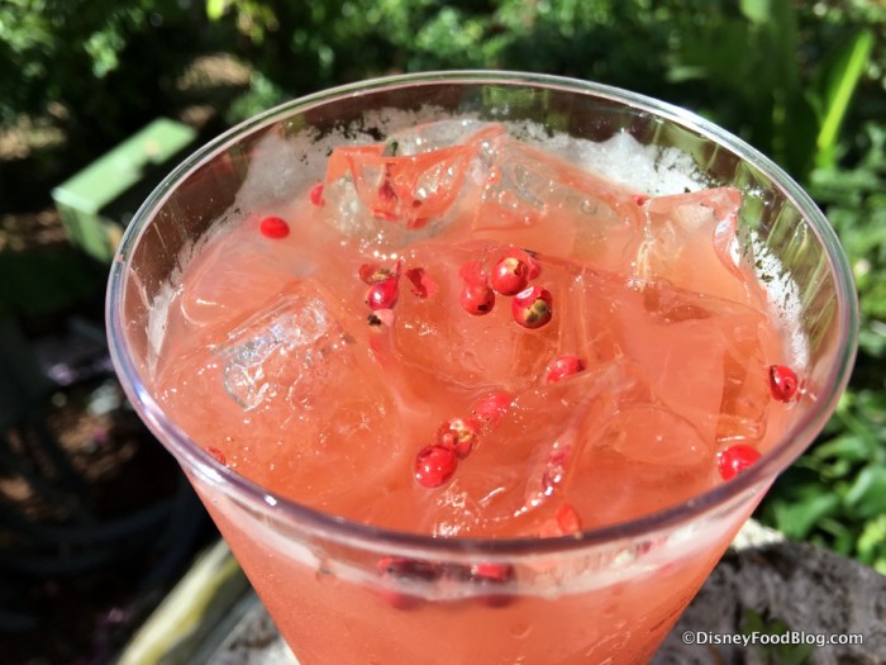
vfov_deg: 48.2
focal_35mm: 29
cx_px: 443
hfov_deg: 61.7
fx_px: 742
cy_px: 332
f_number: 2.2
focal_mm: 4.15
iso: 25
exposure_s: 1/793
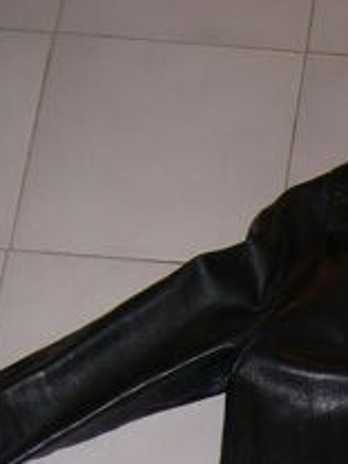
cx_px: 468
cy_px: 687
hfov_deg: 12.2
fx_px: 1568
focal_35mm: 117
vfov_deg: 15.6
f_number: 2.8
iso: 100
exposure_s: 1/60
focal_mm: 8
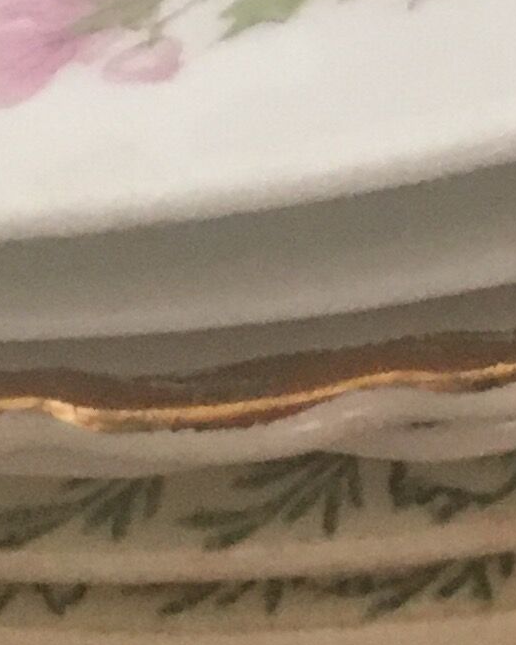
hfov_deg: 8.1
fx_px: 3379
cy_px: -168
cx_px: 1170
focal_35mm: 177
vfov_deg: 10.7
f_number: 2.2
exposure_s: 1/17
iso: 200
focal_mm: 4.15
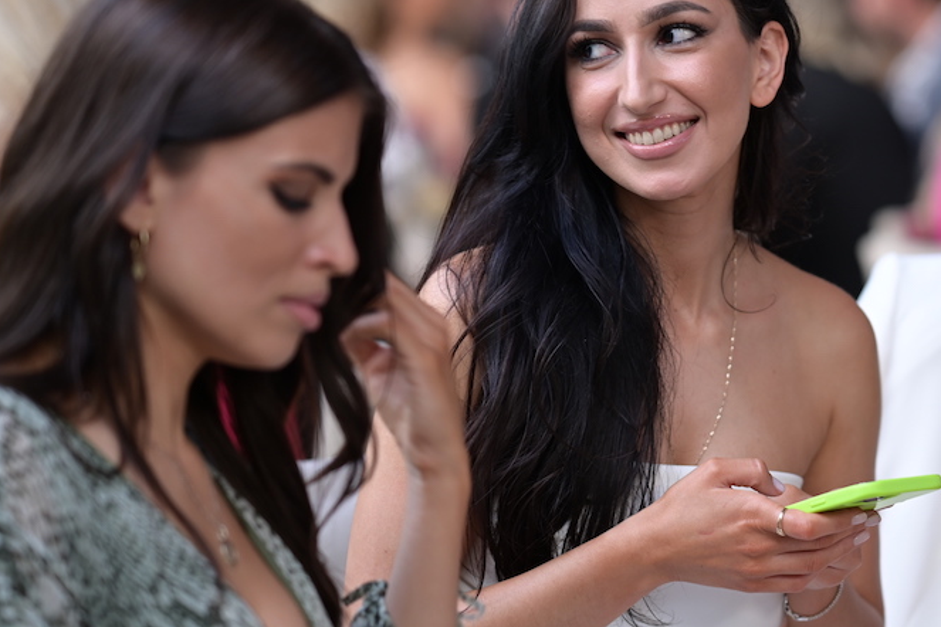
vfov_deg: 8.4
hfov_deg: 12.5
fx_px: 4286
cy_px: 262
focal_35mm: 164
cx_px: 646
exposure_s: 1/100
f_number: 2
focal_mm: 85
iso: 200
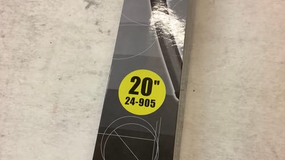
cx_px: 142
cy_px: 89
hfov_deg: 58.0
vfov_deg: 34.6
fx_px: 257
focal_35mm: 34
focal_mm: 3.3
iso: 200
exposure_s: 1/50
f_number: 2.4
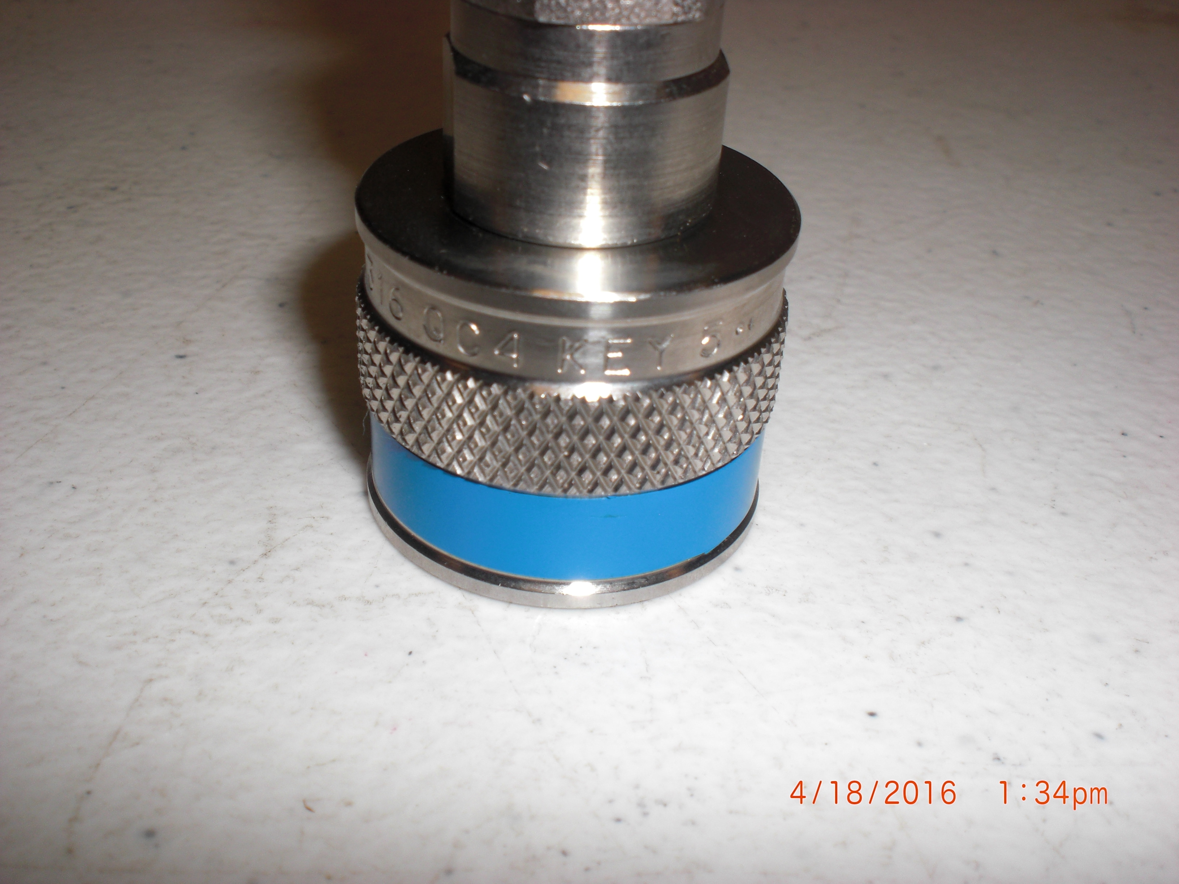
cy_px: 442
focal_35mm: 38
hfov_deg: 49.0
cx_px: 590
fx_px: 1294
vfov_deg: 37.7
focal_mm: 6.3
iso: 64
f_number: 5.6
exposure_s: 1/60
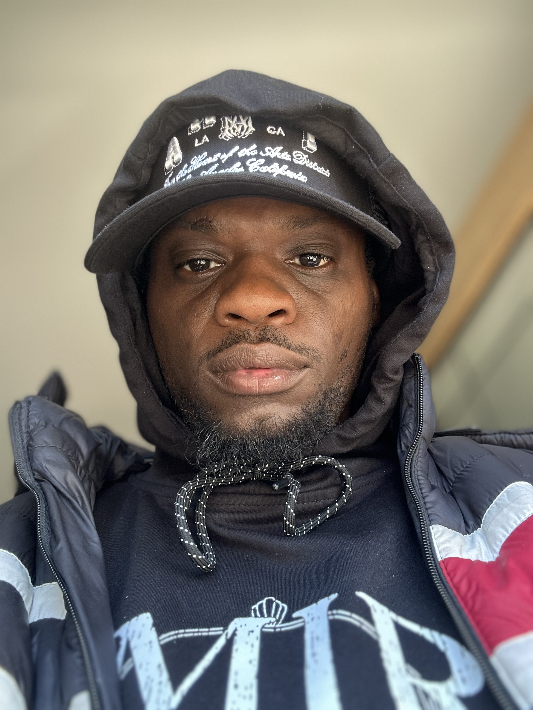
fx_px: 616
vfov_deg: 60.0
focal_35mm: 30
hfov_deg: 46.8
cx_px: 266
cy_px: 355
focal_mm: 2.69
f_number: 1.9
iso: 125
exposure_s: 1/60
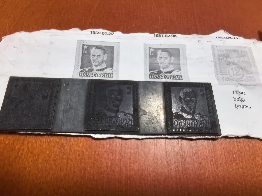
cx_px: 131
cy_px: 98
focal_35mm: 24
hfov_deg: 71.6
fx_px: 182
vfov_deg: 56.8
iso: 640
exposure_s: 1/25
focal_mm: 1.68
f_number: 2.2
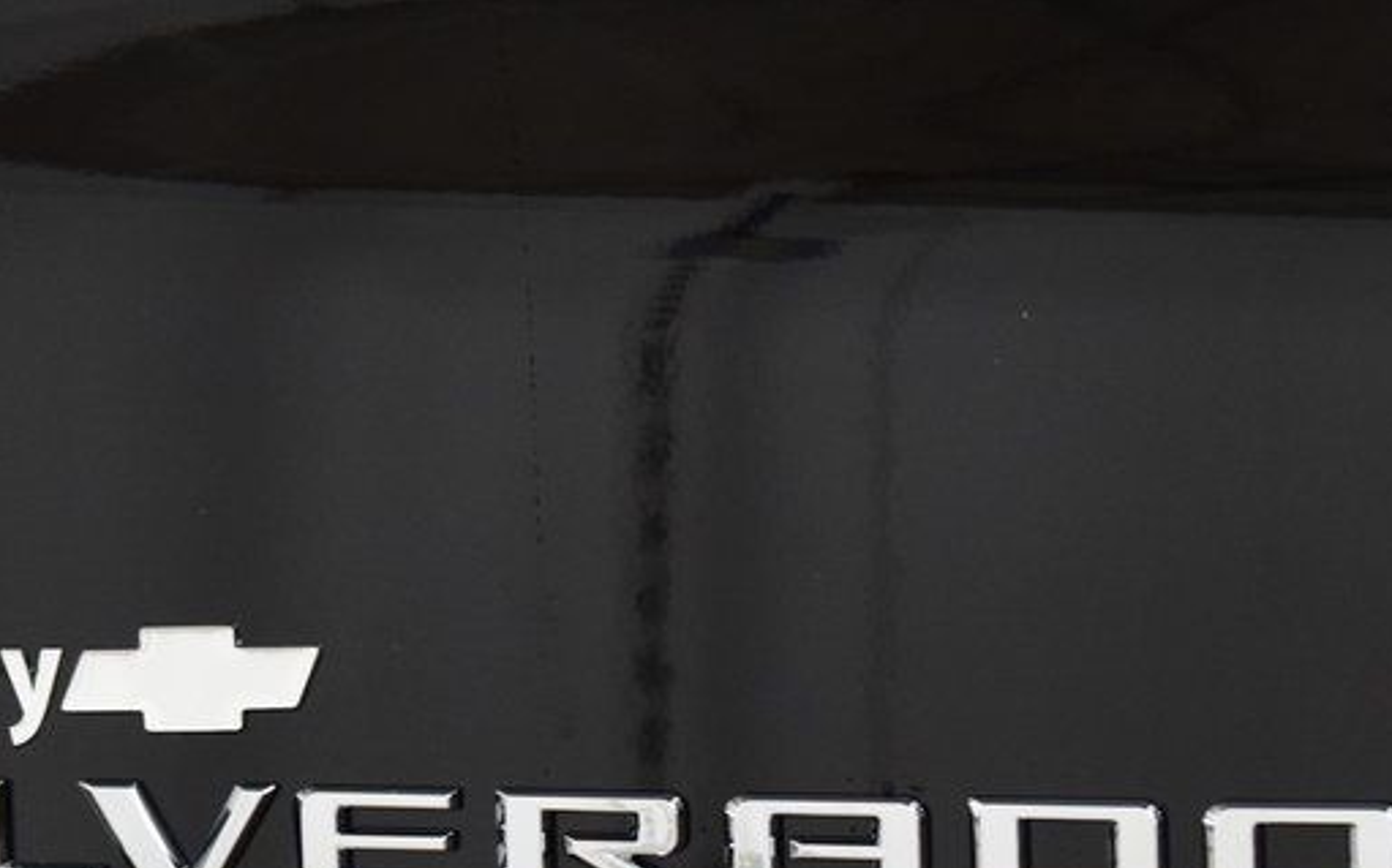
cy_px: 750
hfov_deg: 11.4
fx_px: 6978
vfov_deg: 7.1
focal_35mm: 184
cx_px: 493
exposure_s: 1/30
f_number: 5
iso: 1600
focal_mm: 60
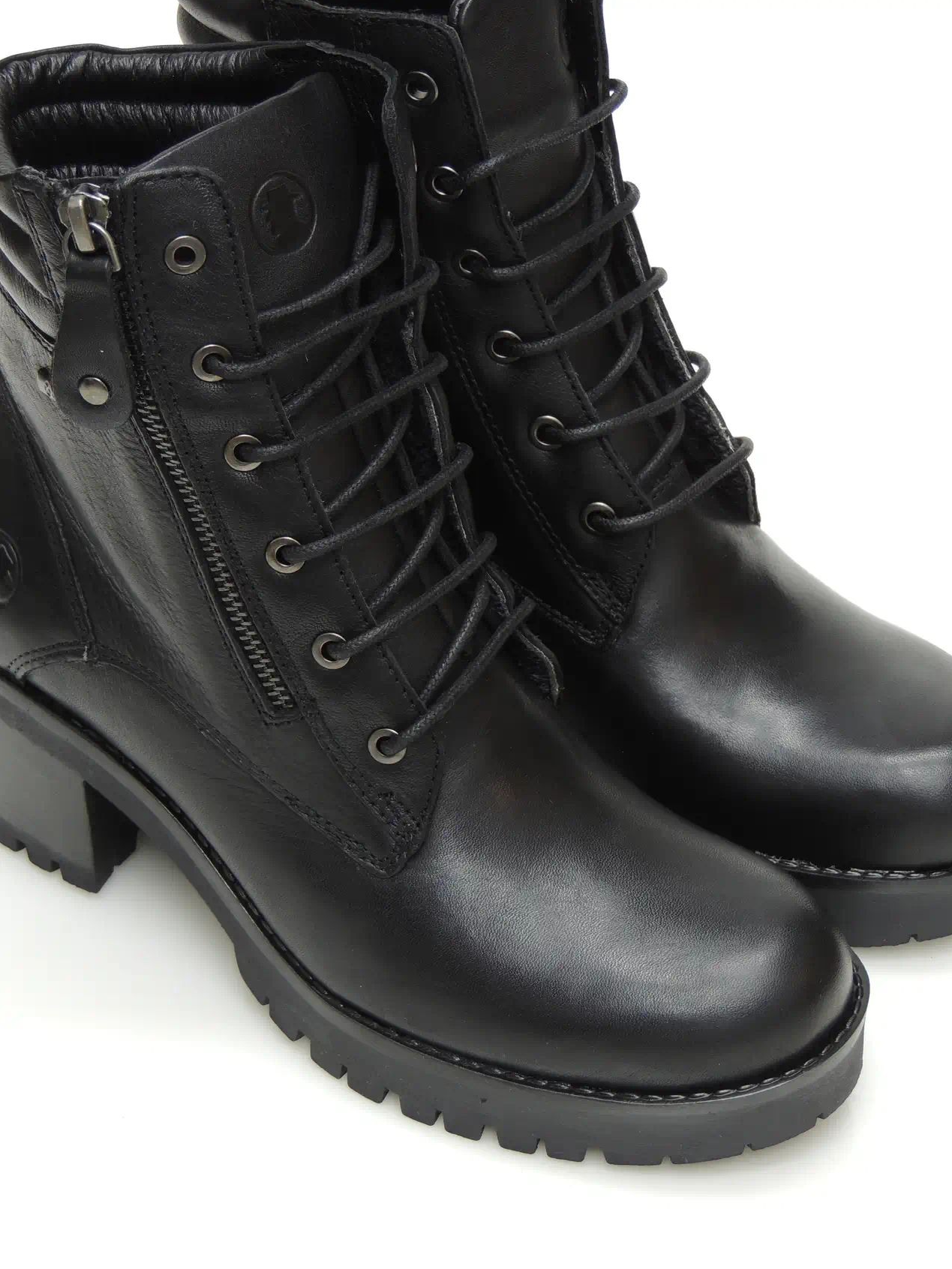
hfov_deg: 14.0
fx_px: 3887
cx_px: 480
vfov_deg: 18.5
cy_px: 638
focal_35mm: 106
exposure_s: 1/5
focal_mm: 18.7
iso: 100
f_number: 4.2
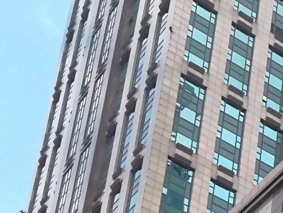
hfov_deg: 13.3
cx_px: 543
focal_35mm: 130
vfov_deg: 10.3
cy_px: 467
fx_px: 1063
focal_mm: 3.95
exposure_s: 1/3106
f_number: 1.6
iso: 50
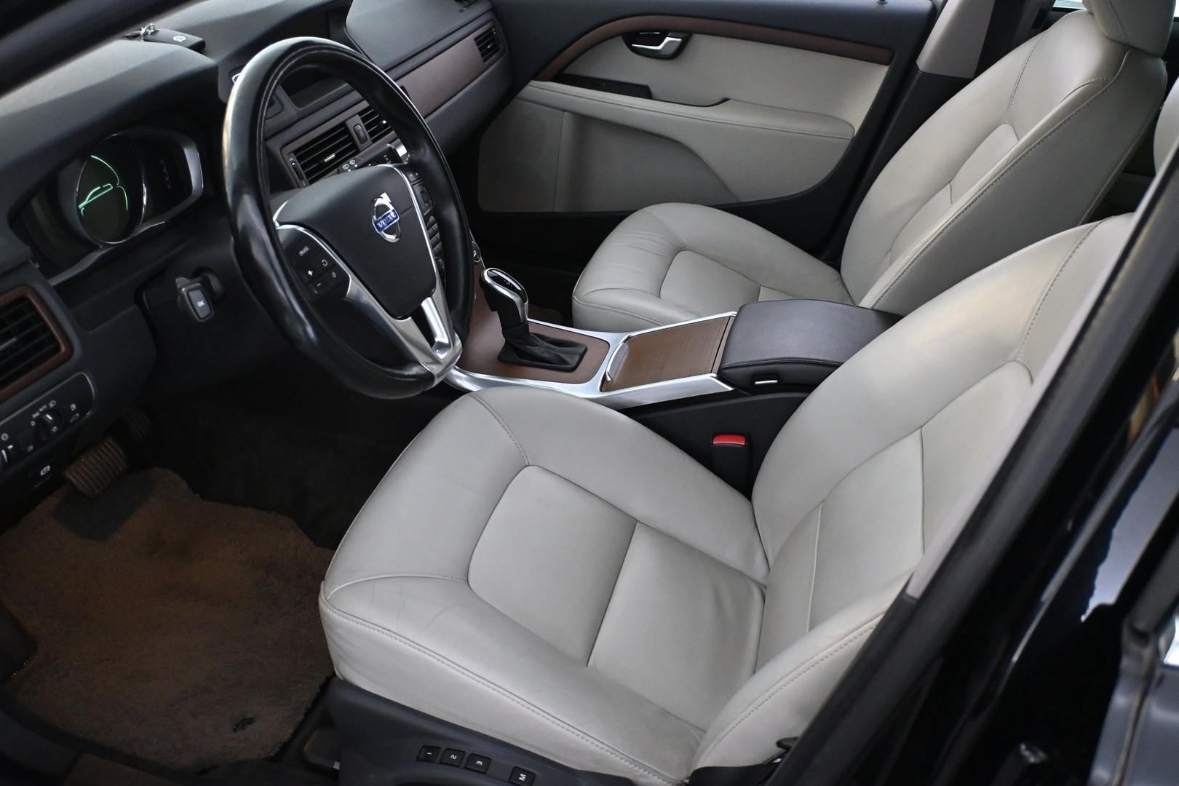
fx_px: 1007
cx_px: 590
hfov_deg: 60.7
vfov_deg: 42.6
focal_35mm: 31
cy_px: 393
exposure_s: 1/80
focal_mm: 20.5
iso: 3200
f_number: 3.8
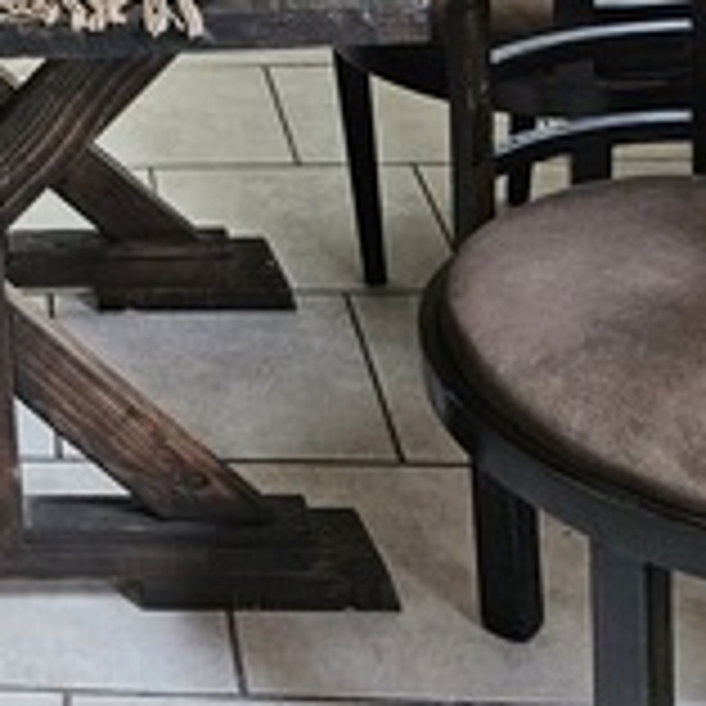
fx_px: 1915
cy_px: -288
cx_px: -288
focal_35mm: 83
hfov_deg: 18.9
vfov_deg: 18.9
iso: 640
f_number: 1.8
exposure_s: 1/120
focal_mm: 5.4
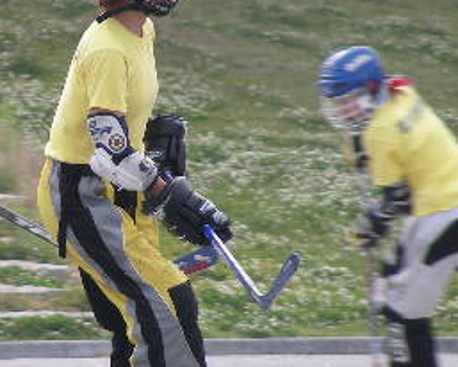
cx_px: 52
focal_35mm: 922
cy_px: 189
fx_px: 12507
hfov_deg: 2.1
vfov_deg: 1.7
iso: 50
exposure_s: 1/186
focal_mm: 63.3
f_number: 3.5
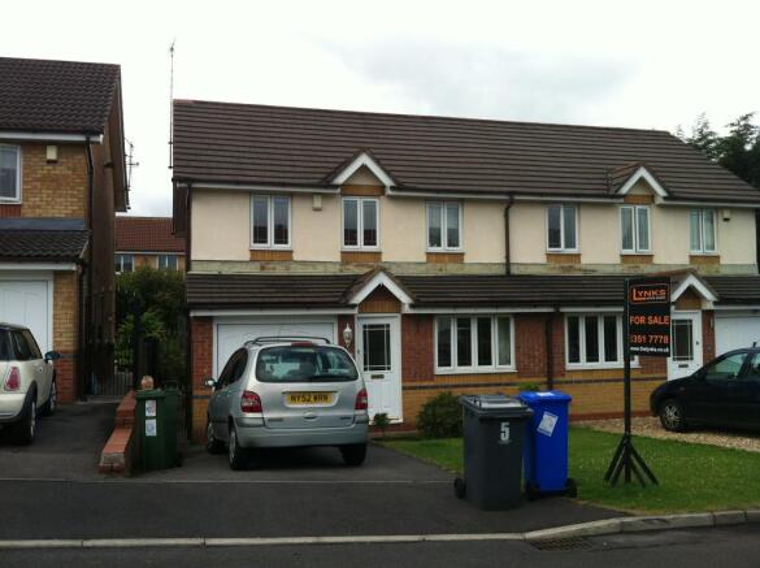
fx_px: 767
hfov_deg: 52.7
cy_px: 284
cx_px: 380
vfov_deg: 40.6
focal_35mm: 35
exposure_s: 1/616
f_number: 2.8
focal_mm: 3.85
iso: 80
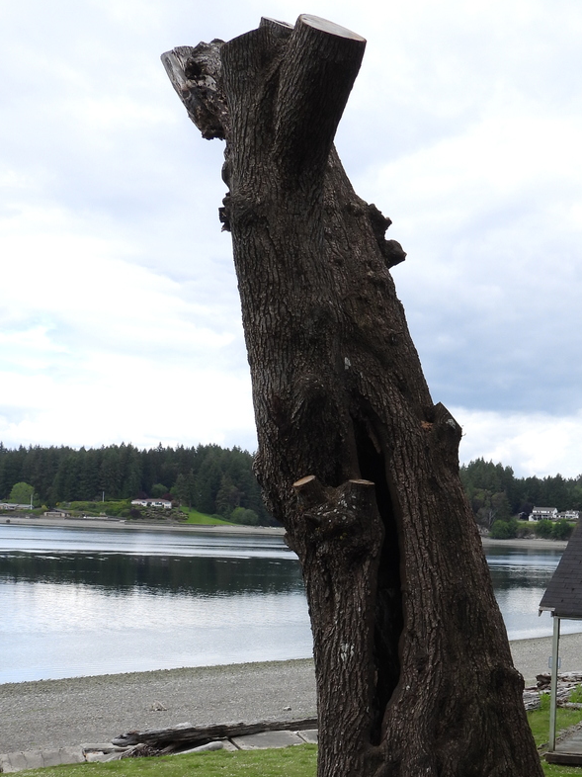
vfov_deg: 33.3
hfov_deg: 25.3
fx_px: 1278
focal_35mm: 57
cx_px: 437
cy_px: 552
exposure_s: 1/800
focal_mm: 6.2
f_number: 3.2
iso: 100
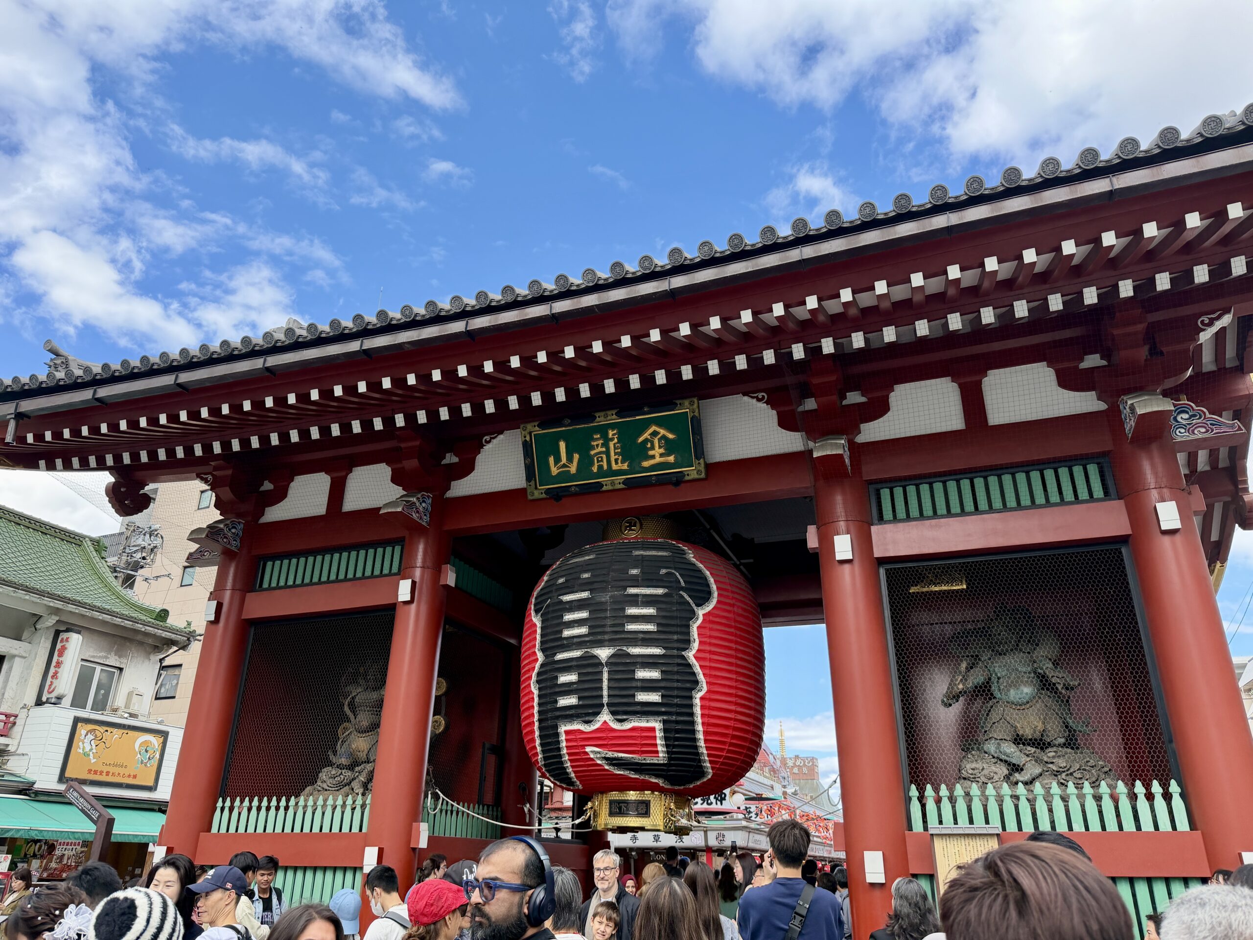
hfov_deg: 71.6
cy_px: 470
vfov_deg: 56.8
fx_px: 869
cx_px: 626
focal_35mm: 24
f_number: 1.78
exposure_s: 1/1385
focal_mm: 6.76
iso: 100
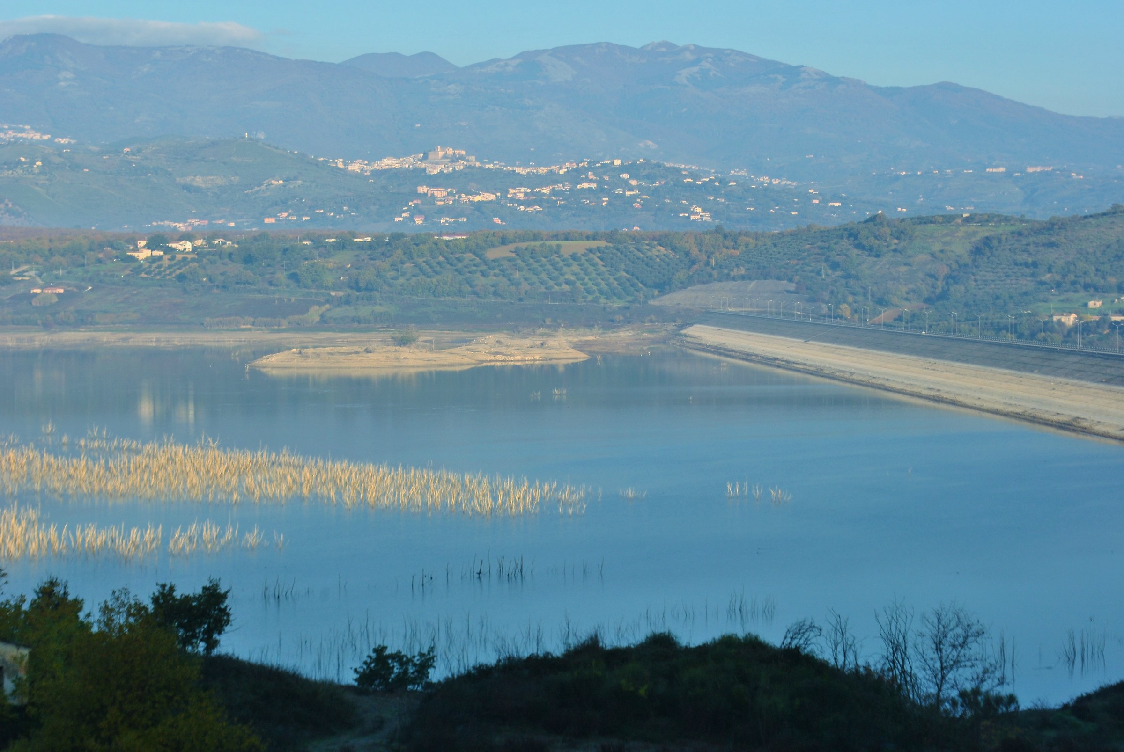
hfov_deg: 24.6
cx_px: 562
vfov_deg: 16.6
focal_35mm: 82
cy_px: 376
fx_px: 2579
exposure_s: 1/250
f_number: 10
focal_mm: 55
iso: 200
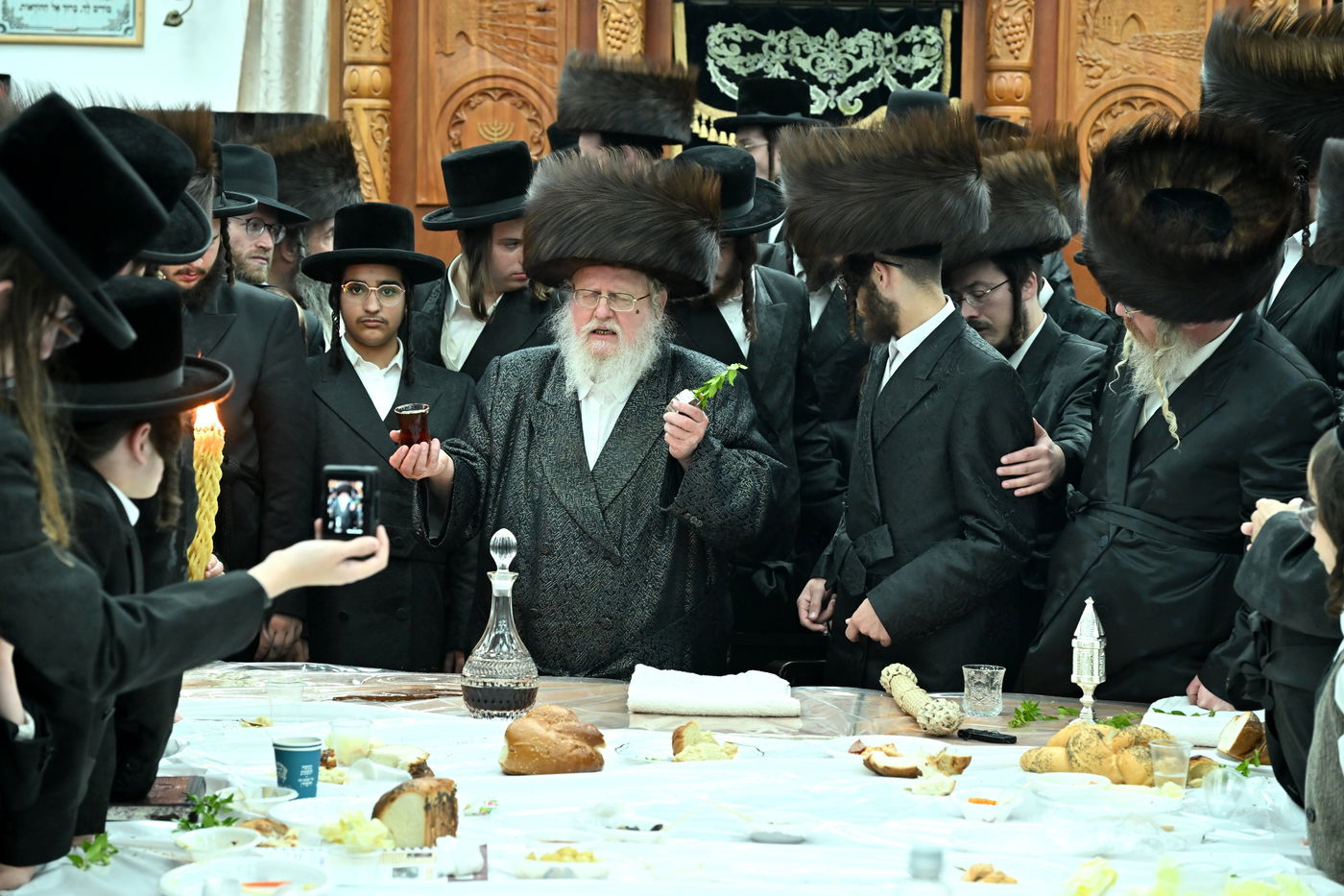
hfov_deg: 25.4
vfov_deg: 17.1
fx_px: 2986
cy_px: 448
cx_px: 672
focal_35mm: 80
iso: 1600
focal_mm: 80
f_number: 5
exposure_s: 1/200
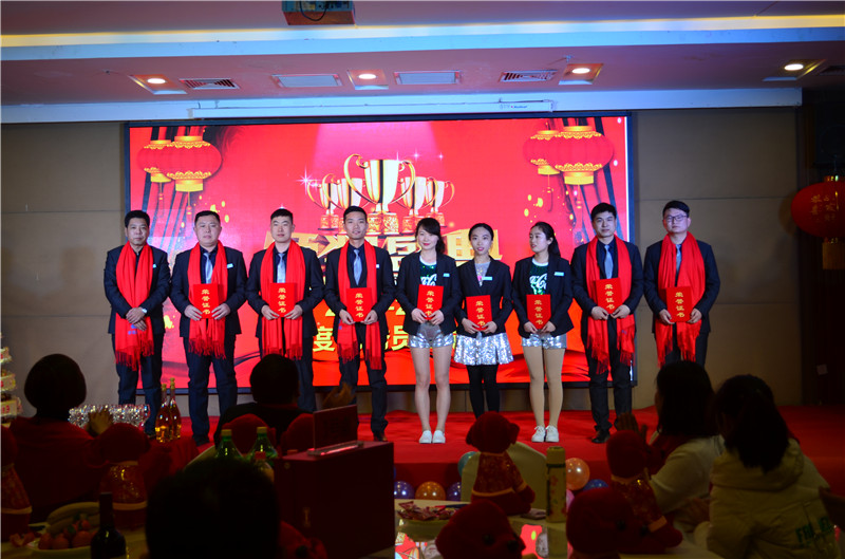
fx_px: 1124
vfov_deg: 27.9
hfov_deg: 41.2
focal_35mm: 48
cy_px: 280
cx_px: 422
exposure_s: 1/30
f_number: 4.8
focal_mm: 32
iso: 180
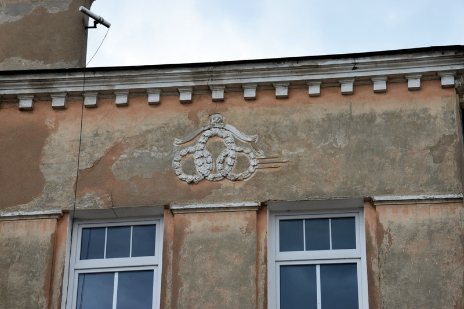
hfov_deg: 17.1
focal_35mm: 120
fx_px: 1547
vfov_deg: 11.4
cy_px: 154
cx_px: 232
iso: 400
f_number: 10
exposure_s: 1/250
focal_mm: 80
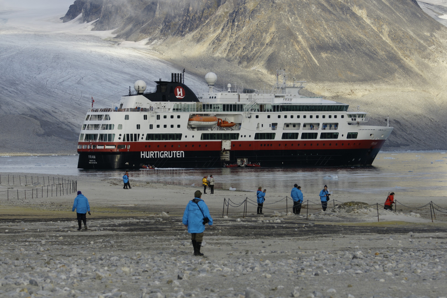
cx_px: 224
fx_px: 2421
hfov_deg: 10.5
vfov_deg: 7.0
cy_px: 149
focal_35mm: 195
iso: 200
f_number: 8
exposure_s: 1/320
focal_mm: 130
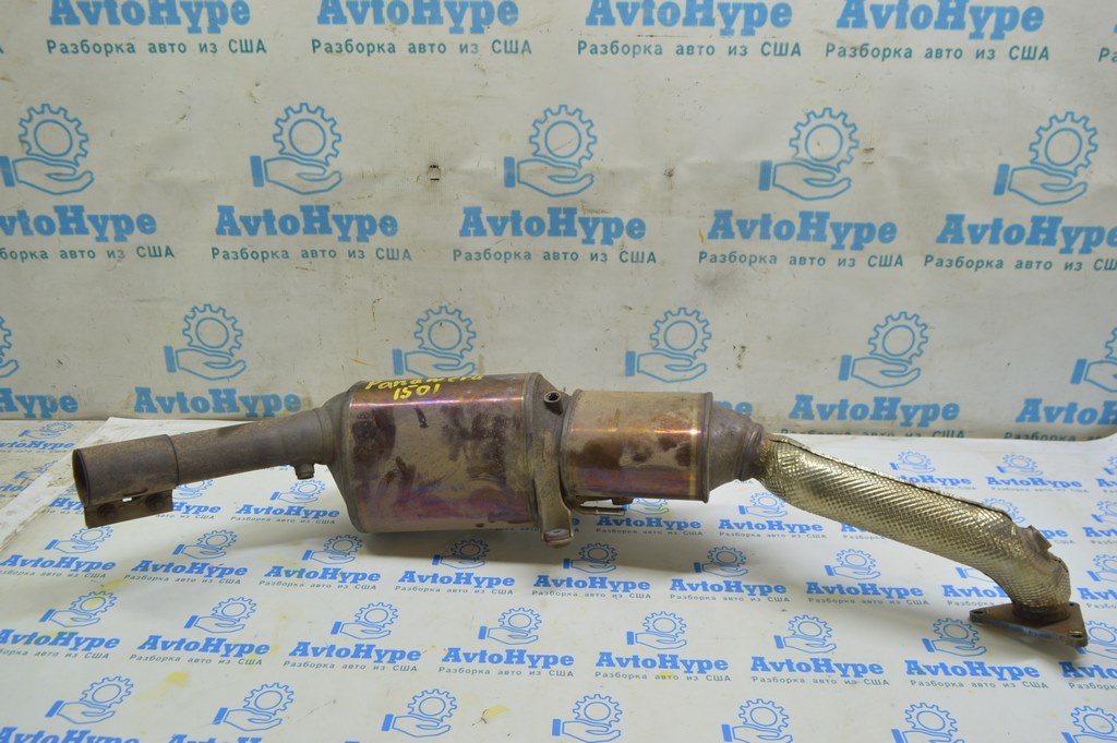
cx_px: 558
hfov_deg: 67.4
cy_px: 372
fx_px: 837
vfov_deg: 47.9
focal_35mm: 27
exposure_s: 1/20
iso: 400
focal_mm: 18
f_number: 5.6
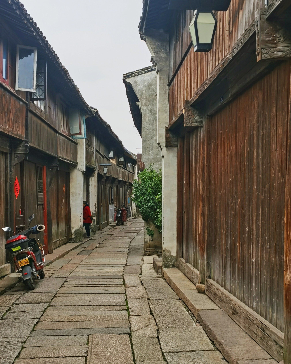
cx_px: 145
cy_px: 195
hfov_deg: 34.9
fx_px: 463
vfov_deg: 42.9
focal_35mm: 43
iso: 50
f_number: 1.6
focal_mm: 5.56
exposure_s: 1/1429
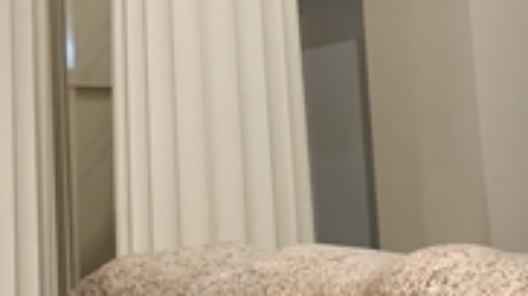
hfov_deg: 15.1
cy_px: -258
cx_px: -73
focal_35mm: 138
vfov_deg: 8.4
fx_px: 1930
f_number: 1.7
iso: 1250
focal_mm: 6.3
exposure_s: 1/25
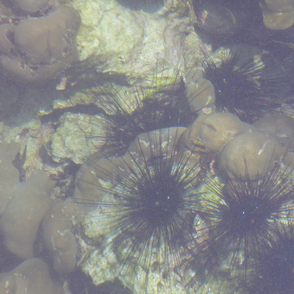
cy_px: 229
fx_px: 3555
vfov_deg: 4.7
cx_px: 294
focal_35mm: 370
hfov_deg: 4.7
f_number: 5.4
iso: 100
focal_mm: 31.3
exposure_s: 1/125
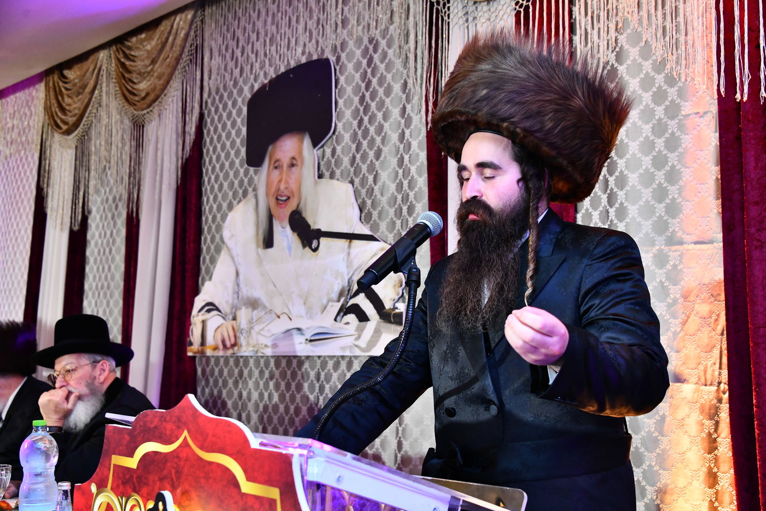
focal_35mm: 48
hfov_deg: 41.1
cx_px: 383
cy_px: 256
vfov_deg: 28.1
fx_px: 1021
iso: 2000
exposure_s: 1/100
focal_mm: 48
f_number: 5.6
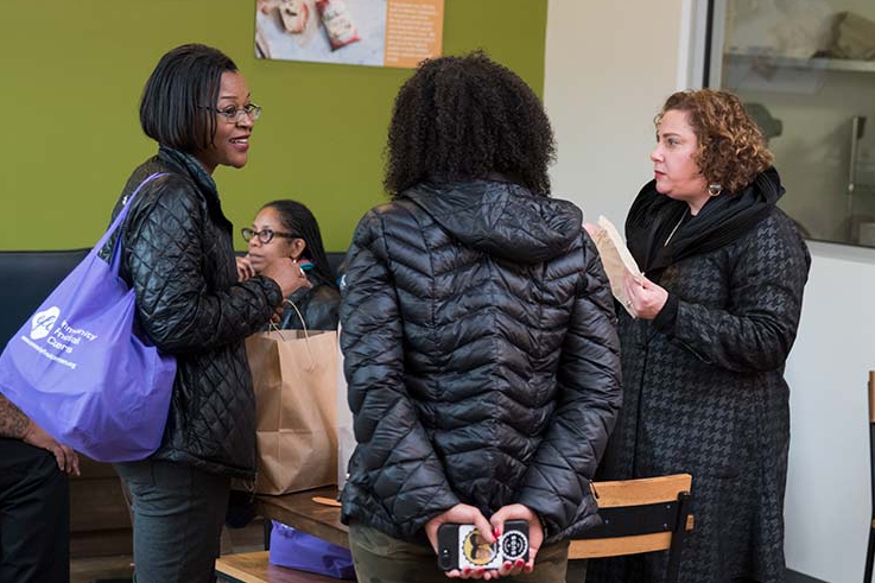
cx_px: 443
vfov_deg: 23.8
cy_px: 289
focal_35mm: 57
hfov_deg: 35.1
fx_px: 1385
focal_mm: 56
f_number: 3.5
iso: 1250
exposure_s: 1/200
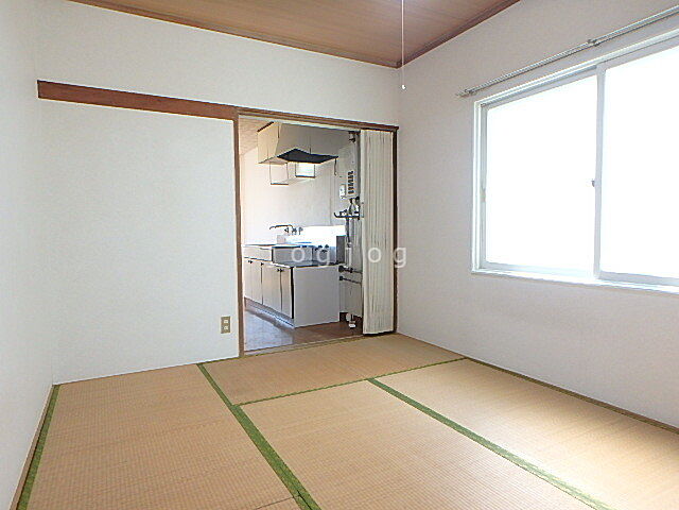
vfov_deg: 63.4
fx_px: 412
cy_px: 255
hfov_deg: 79.0
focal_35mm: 21
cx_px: 340
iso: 200
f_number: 3.5
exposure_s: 1/50
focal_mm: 3.7
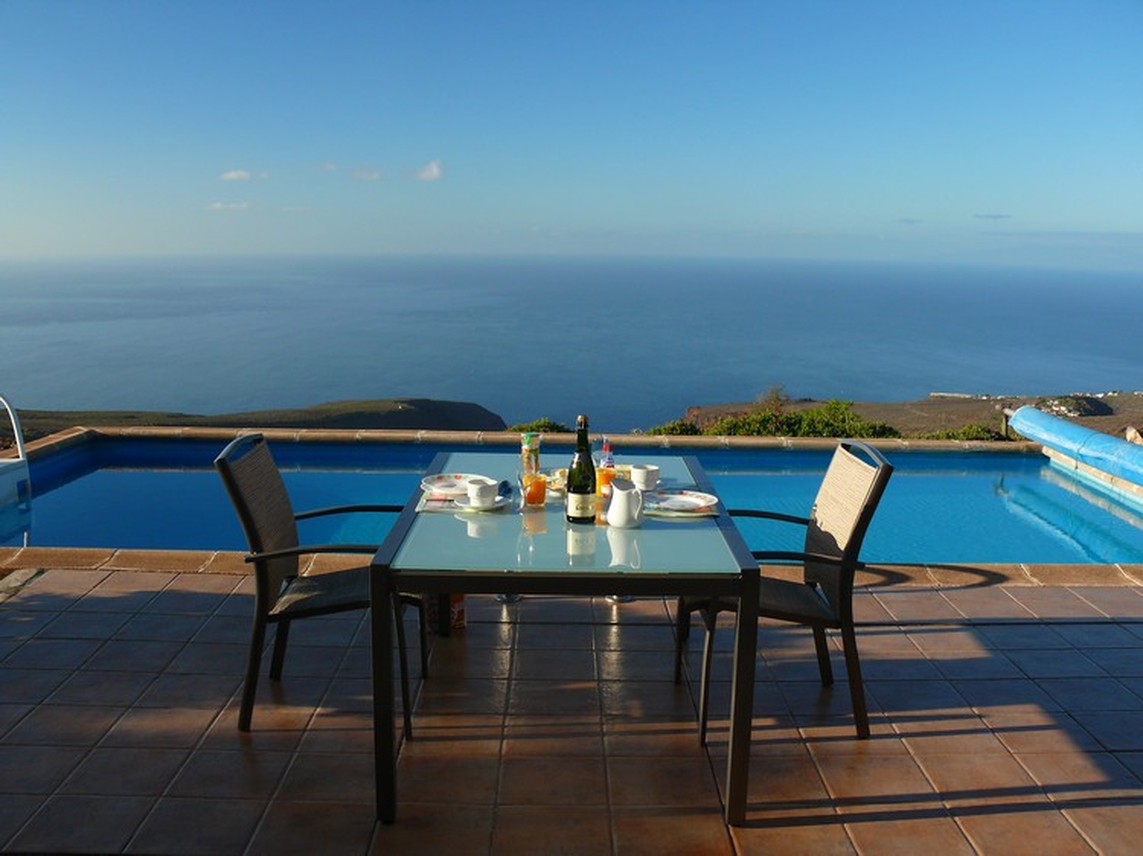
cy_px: 428
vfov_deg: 40.7
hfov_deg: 52.6
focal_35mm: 35
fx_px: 1155
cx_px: 572
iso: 100
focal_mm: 7.4
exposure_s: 1/200
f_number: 4.5
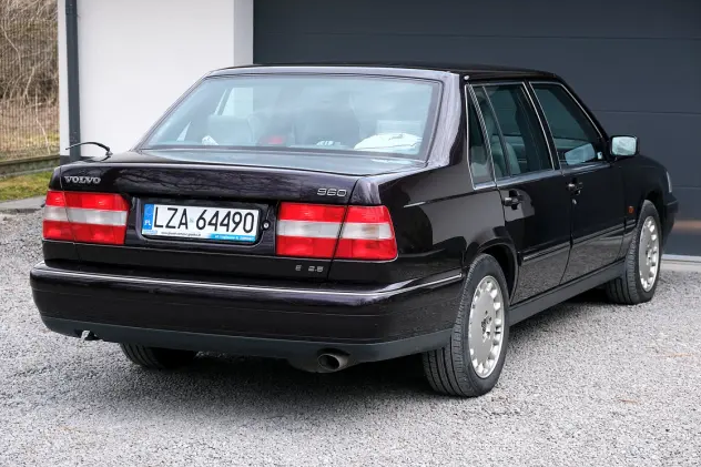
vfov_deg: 17.1
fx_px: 1557
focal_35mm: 80
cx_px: 353
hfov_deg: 25.4
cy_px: 232
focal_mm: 52.7
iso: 320
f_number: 5.6
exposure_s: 1/280
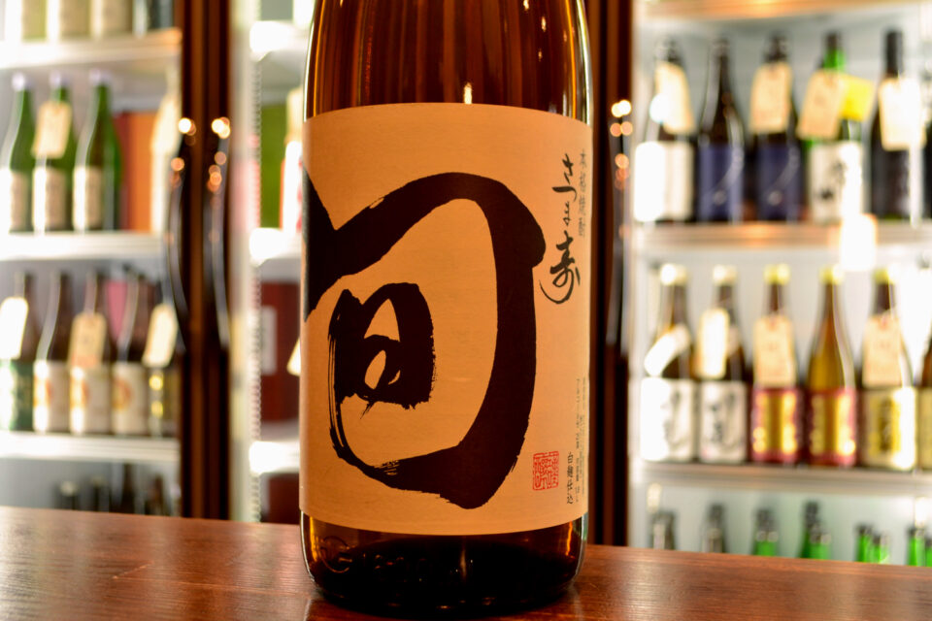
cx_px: 466
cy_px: 310
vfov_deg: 36.9
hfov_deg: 53.1
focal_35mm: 36
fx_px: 932
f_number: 4.5
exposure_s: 1/30
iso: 400
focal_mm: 24
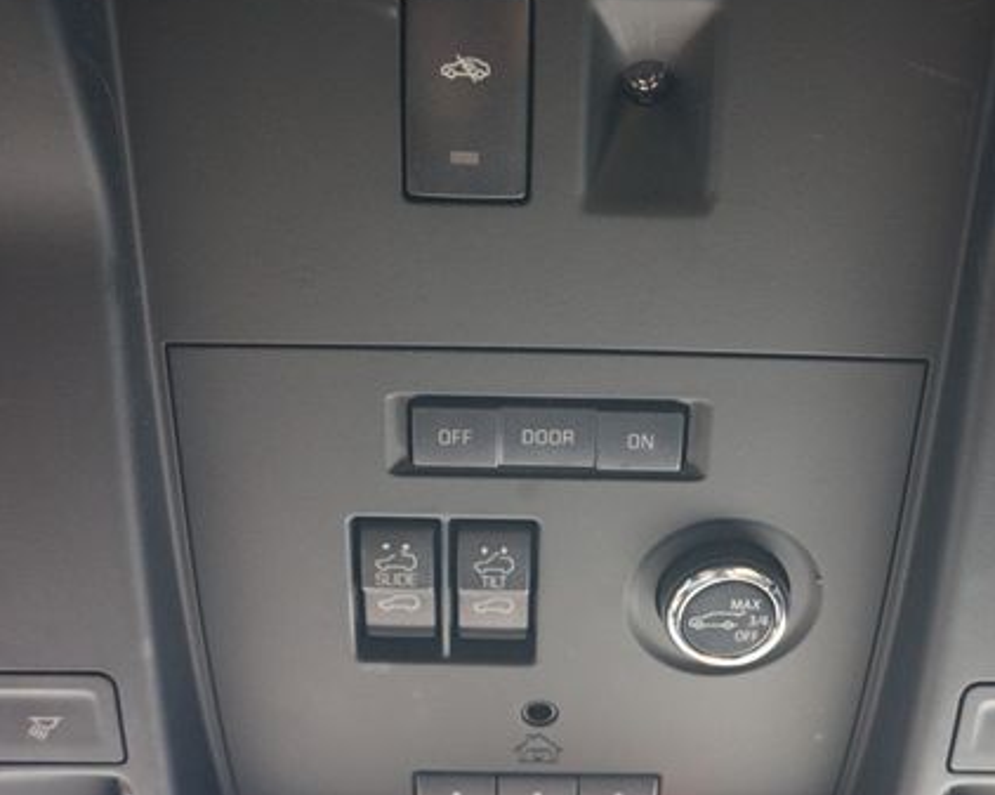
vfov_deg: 32.1
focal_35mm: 47
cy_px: 392
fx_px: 1383
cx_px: 582
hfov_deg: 39.4
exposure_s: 1/60
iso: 1250
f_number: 4
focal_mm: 22
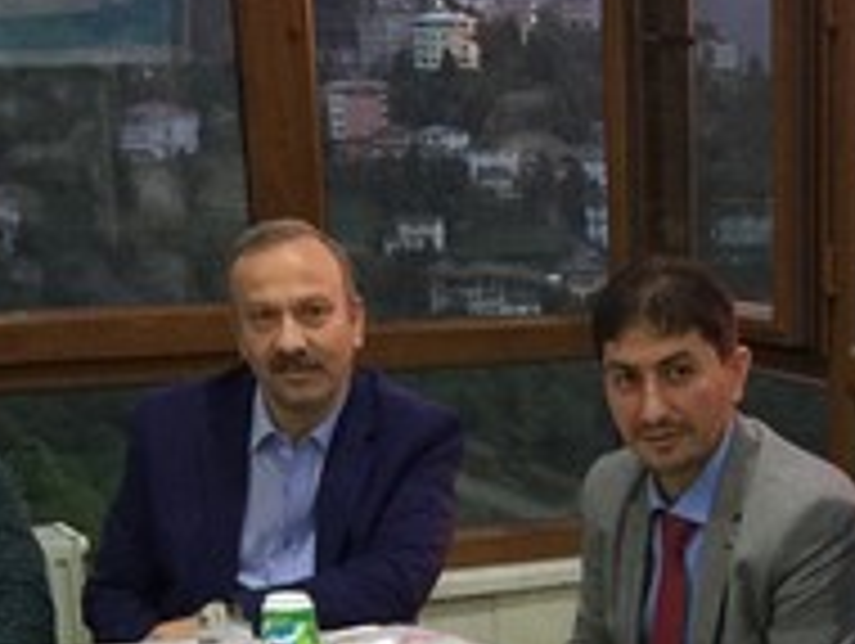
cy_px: 1031
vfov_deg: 13.5
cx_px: 814
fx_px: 2523
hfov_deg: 18.8
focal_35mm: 102
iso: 125
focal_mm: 4.15
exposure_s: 1/17
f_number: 2.2
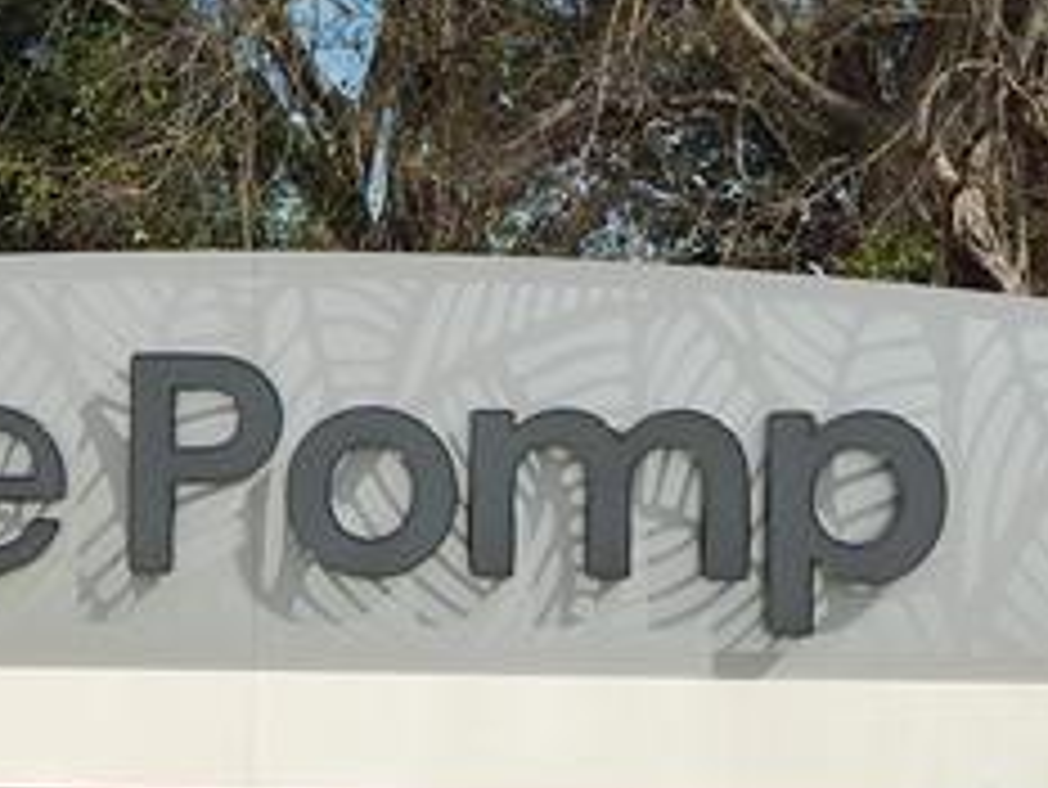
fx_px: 2393
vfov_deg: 18.7
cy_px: 378
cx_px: 216
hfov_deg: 24.3
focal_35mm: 79
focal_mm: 4
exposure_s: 1/640
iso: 125
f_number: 6
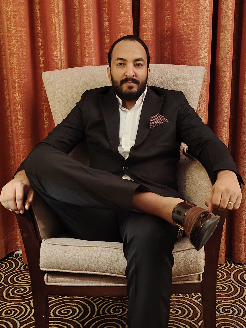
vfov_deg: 39.7
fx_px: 455
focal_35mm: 48
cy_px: 164
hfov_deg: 30.3
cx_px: 123
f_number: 1.75
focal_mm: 5.25
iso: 4113
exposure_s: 1/20
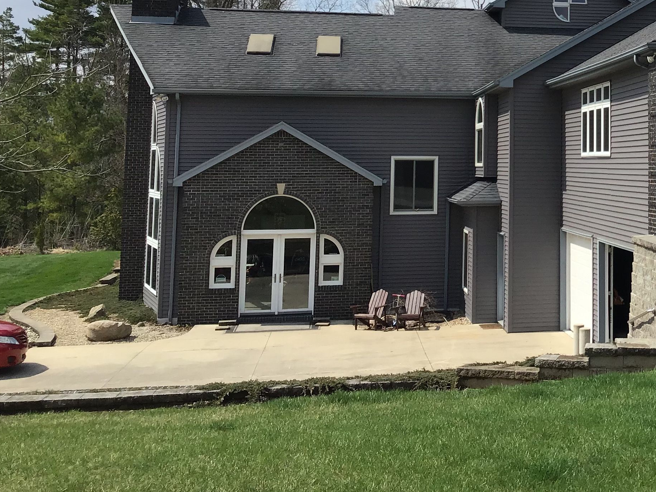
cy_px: 59
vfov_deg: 25.8
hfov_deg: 33.3
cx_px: 578
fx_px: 1042
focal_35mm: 55
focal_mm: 3.3
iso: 25
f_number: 2.4
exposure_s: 1/1631
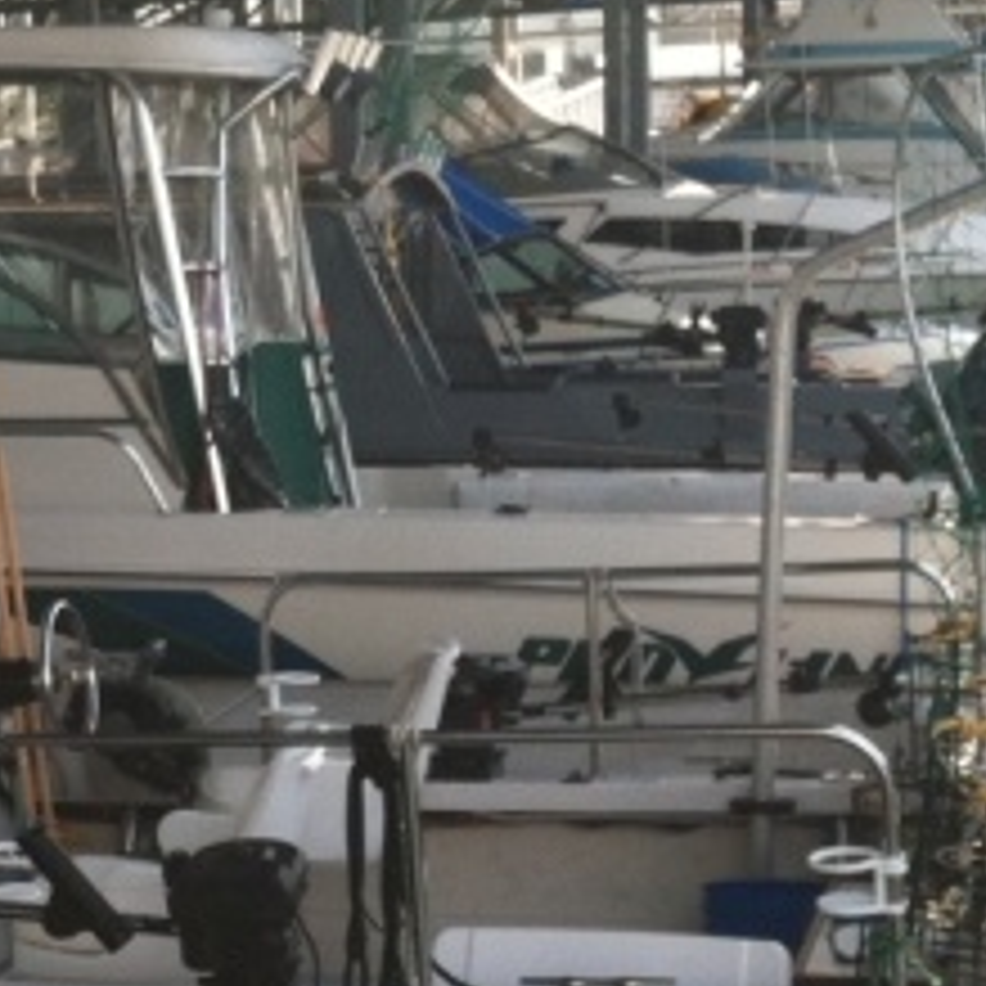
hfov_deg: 14.8
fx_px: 3642
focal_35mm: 113
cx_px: -261
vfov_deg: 15.4
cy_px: 635
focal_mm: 3.85
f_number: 2.8
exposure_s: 1/279
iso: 80
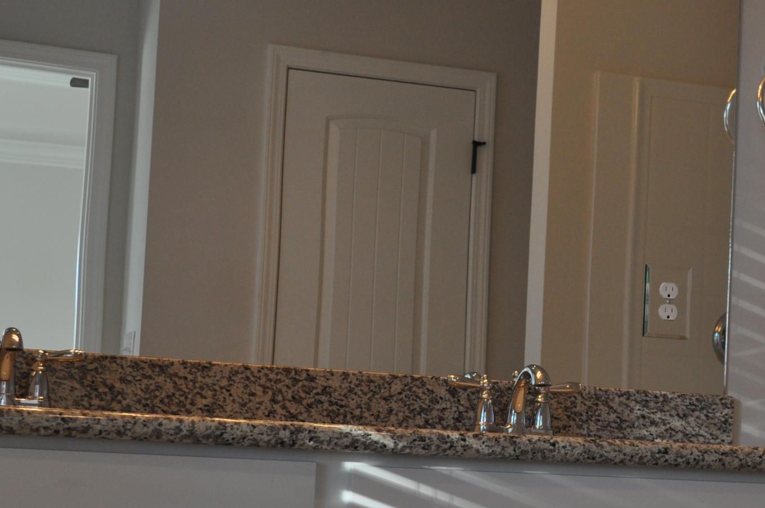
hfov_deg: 21.6
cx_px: 630
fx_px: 1974
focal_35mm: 93
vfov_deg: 14.6
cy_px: 336
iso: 360
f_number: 5.6
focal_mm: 28
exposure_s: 1/125
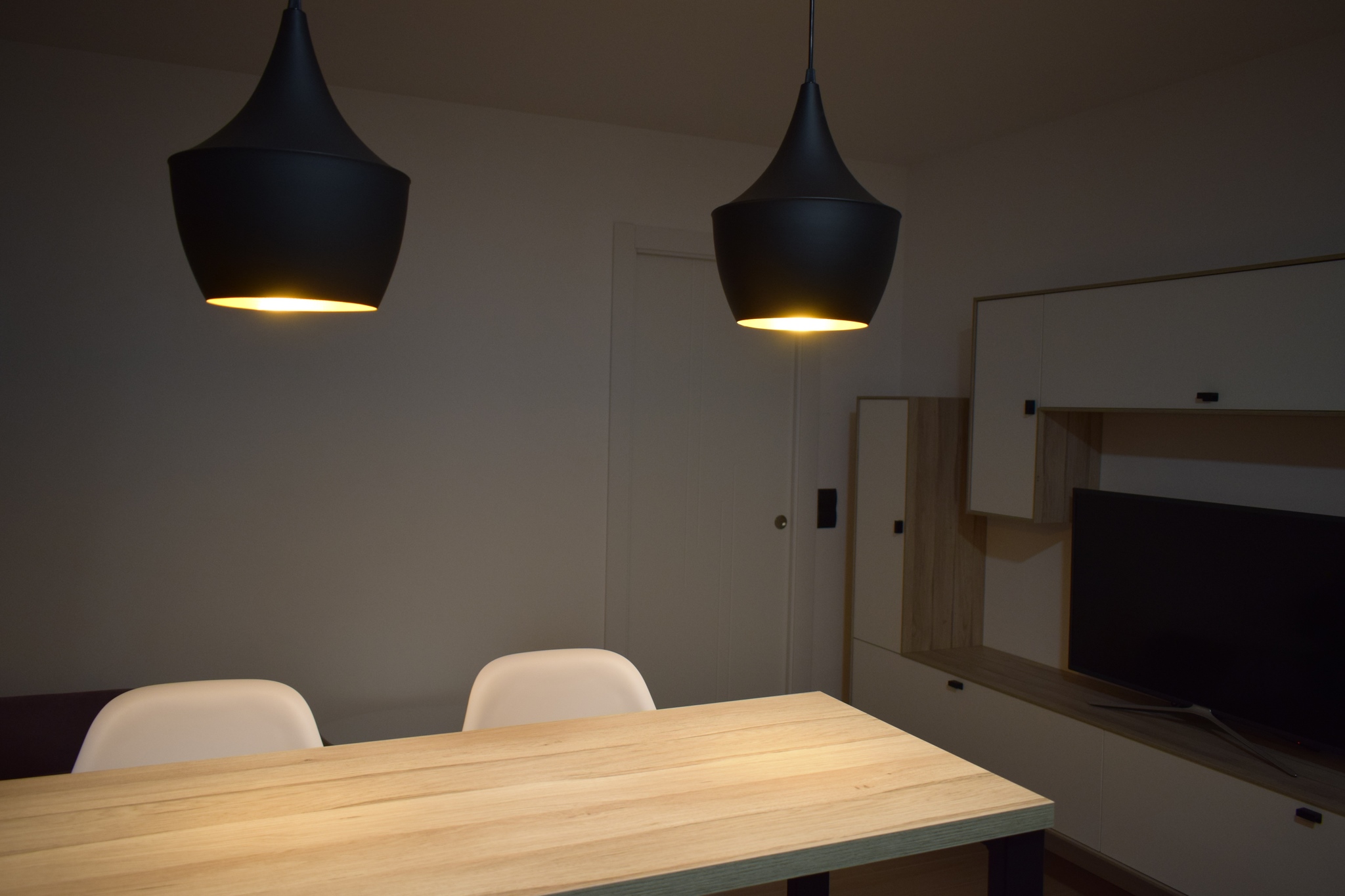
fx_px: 1009
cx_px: 672
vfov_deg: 47.9
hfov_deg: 67.4
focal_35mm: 27
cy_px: 448
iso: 720
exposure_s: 1/60
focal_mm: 18
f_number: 3.5
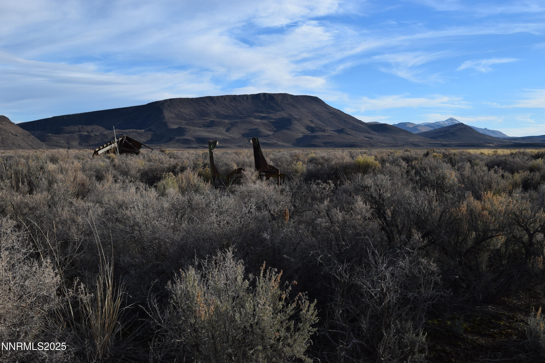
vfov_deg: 31.9
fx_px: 636
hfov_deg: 46.4
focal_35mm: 42
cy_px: 182
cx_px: 272
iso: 200
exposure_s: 1/400
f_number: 10
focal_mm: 28
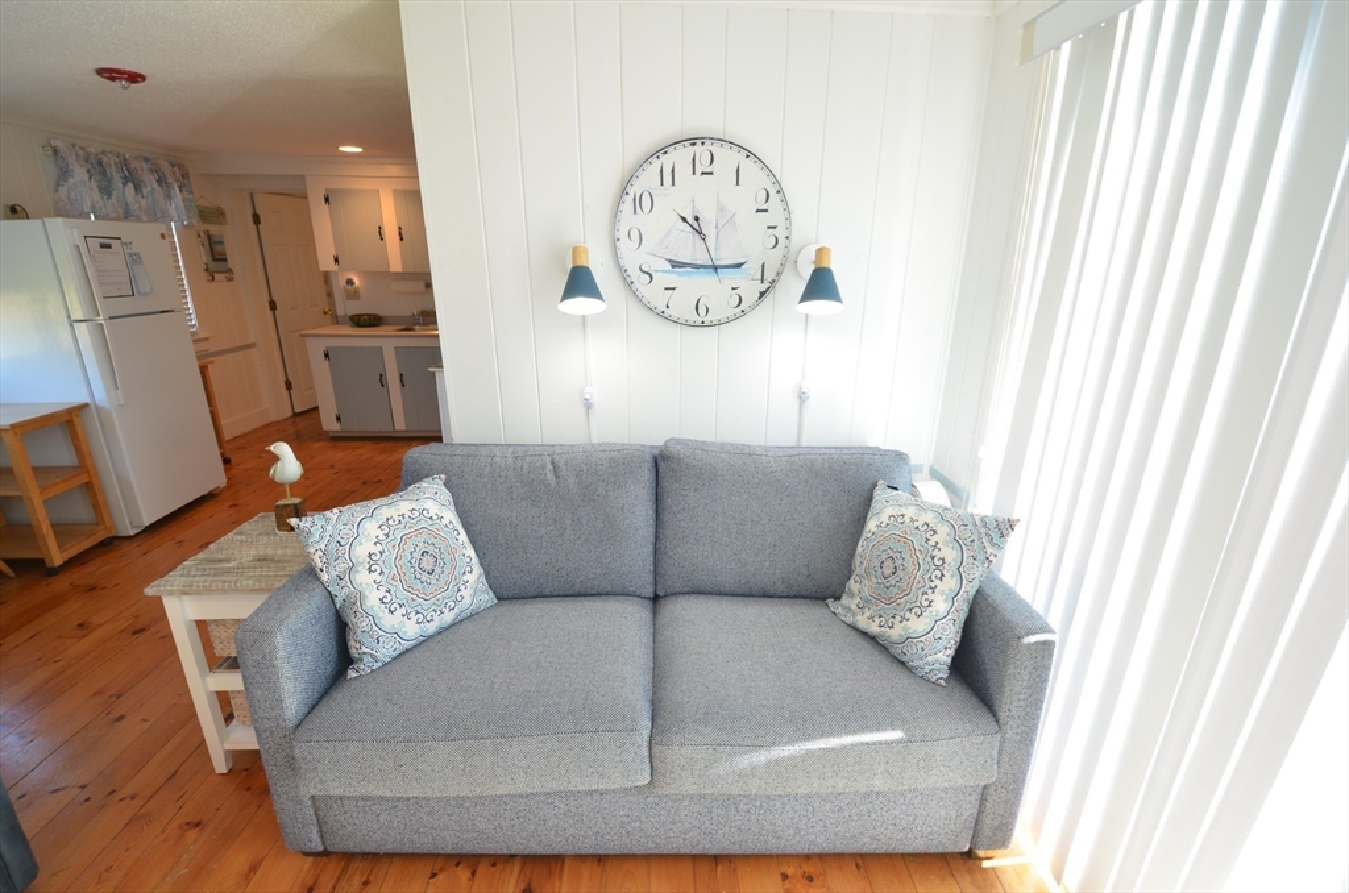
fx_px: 561
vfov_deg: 77.1
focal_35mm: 15
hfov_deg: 100.5
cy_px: 446
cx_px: 674
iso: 100
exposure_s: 1/13
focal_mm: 10
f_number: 4.5
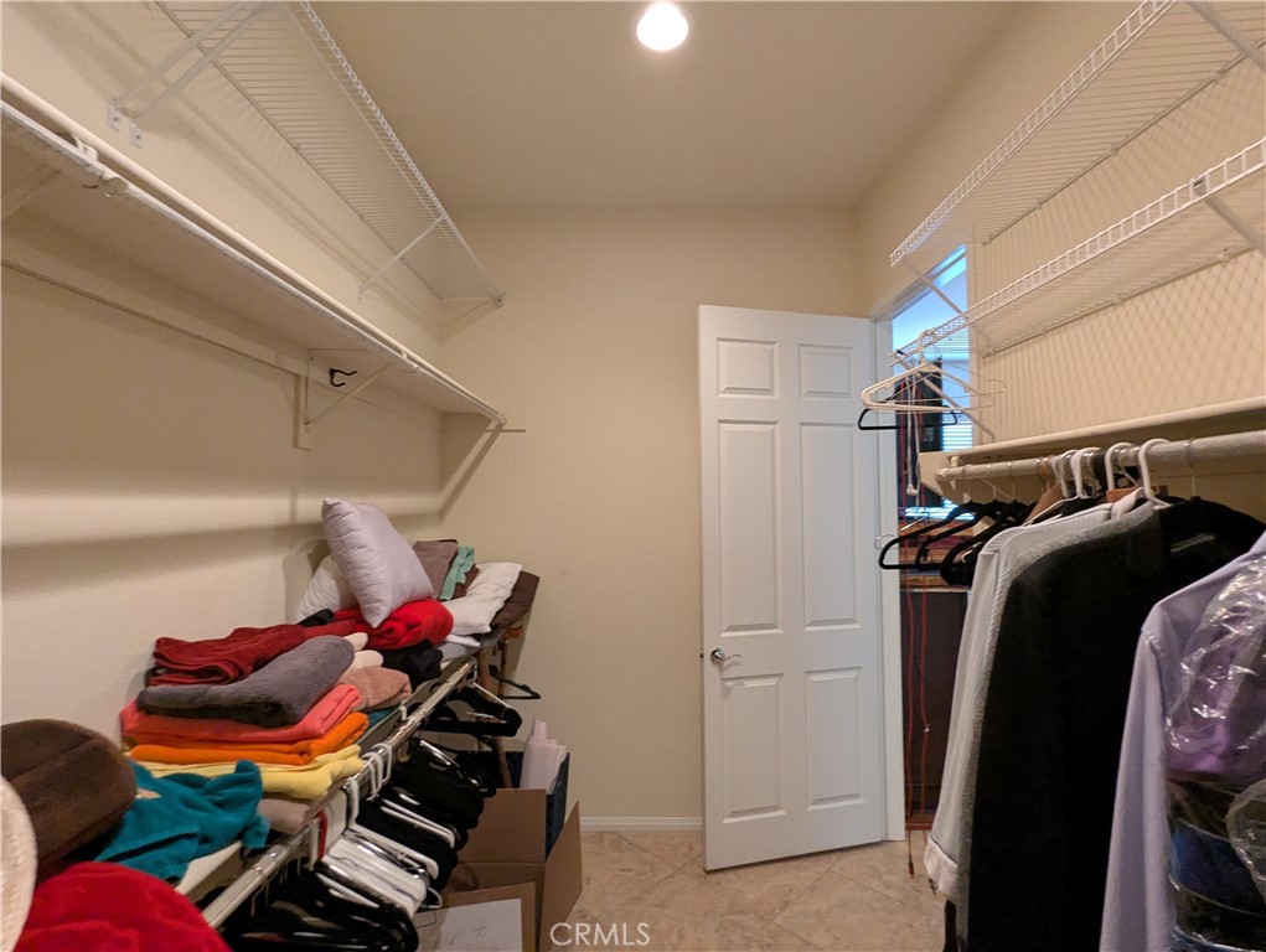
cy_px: 476
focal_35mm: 16
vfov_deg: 78.2
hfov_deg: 94.4
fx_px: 586
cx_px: 633
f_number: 2.2
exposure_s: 1/30
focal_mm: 2.35
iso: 427
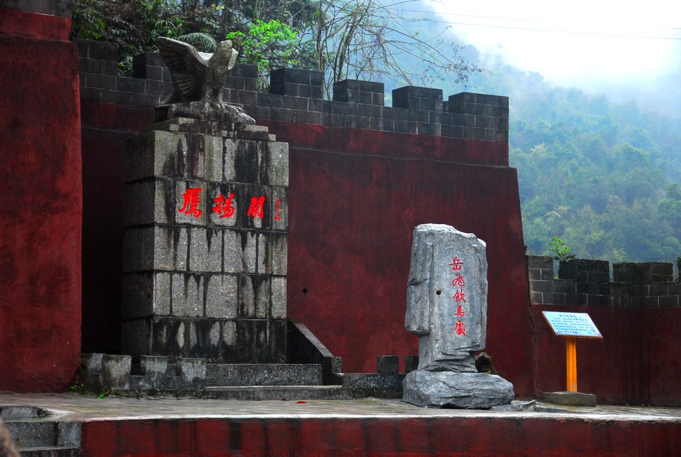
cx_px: 340
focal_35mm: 87
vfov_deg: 15.8
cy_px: 228
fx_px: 1649
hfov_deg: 23.3
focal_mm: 58
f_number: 5
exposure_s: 1/60
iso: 200
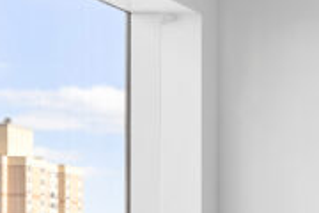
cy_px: 366
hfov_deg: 11.0
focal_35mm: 140
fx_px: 1240
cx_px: 886
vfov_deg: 9.4
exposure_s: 1/30
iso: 400
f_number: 9
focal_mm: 21
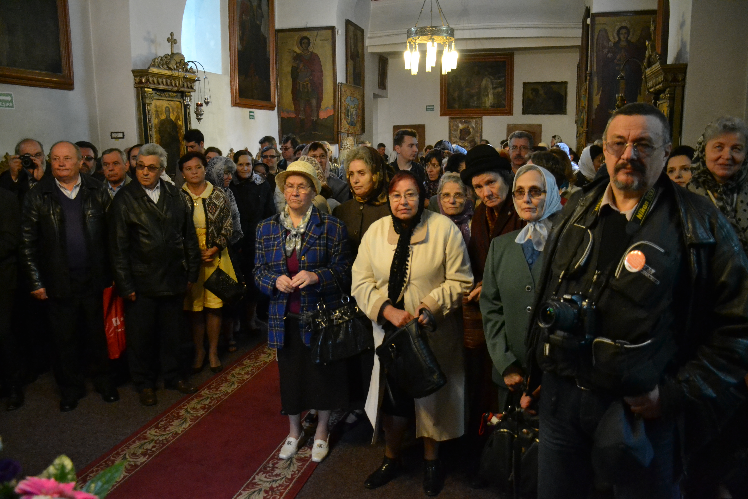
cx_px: 374
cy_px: 250
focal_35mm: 30
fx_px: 623
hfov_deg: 61.9
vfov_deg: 43.6
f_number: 3.5
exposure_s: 1/100
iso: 3200
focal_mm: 20
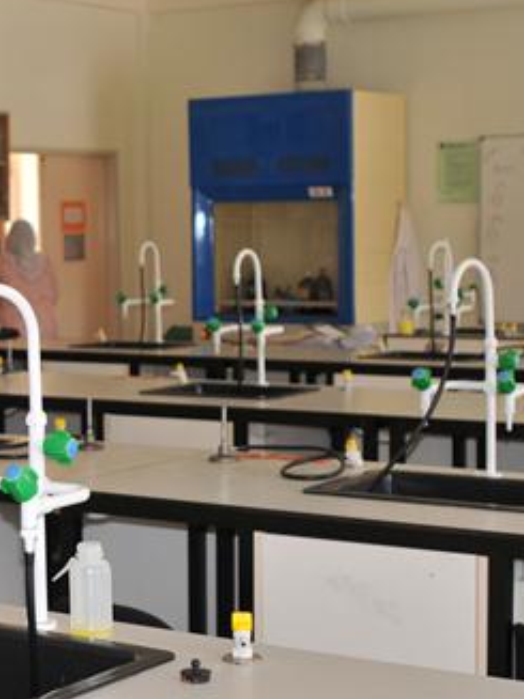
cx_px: -4
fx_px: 1596
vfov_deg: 24.7
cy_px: 298
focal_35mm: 79
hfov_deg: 18.2
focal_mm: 28
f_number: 2.8
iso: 250
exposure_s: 1/125
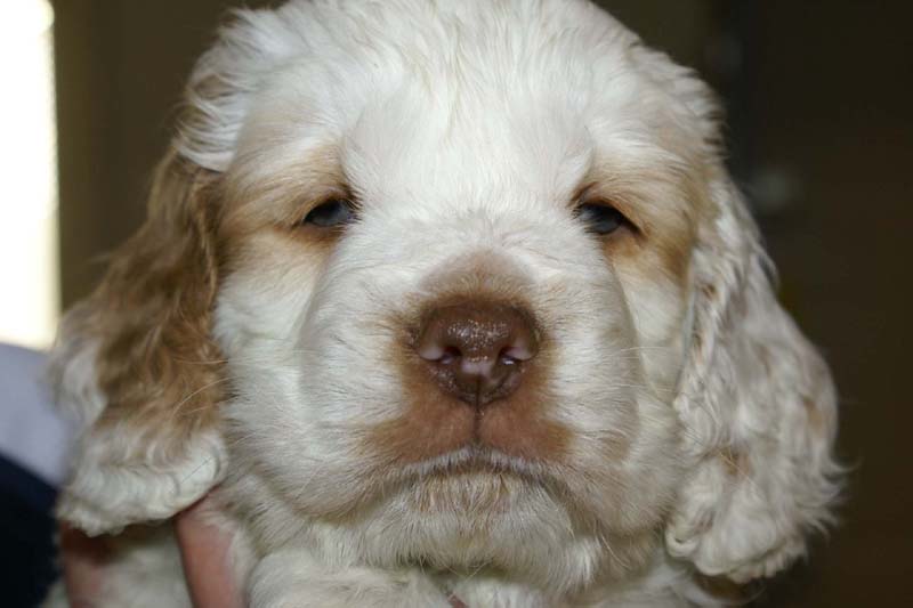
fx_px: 1902
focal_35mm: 75
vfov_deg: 18.2
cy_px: 304
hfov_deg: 27.0
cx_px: 456
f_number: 6.3
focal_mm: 50
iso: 400
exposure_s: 1/80
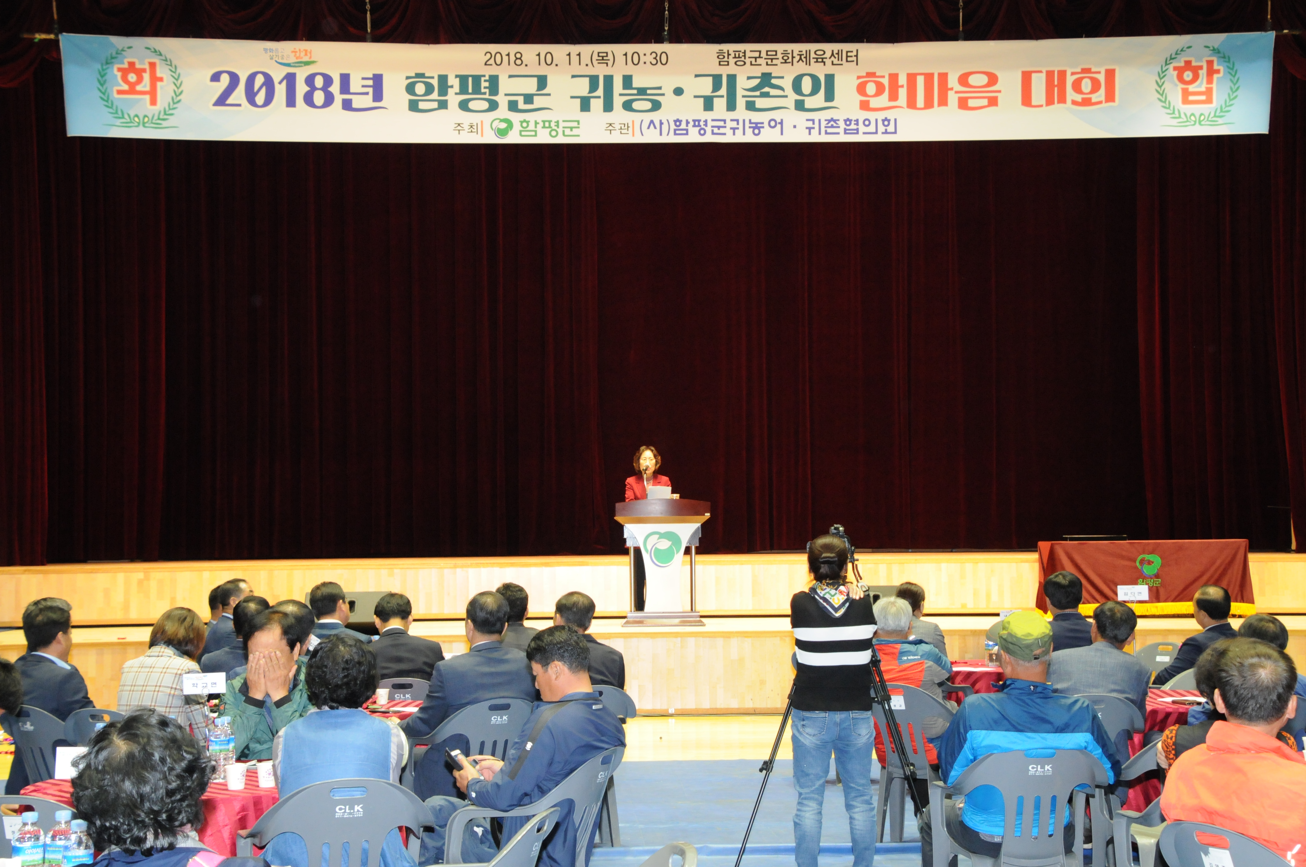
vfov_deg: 22.6
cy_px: 434
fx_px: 2174
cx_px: 653
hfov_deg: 33.4
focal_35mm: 60
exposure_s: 1/60
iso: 1600
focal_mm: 40
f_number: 8
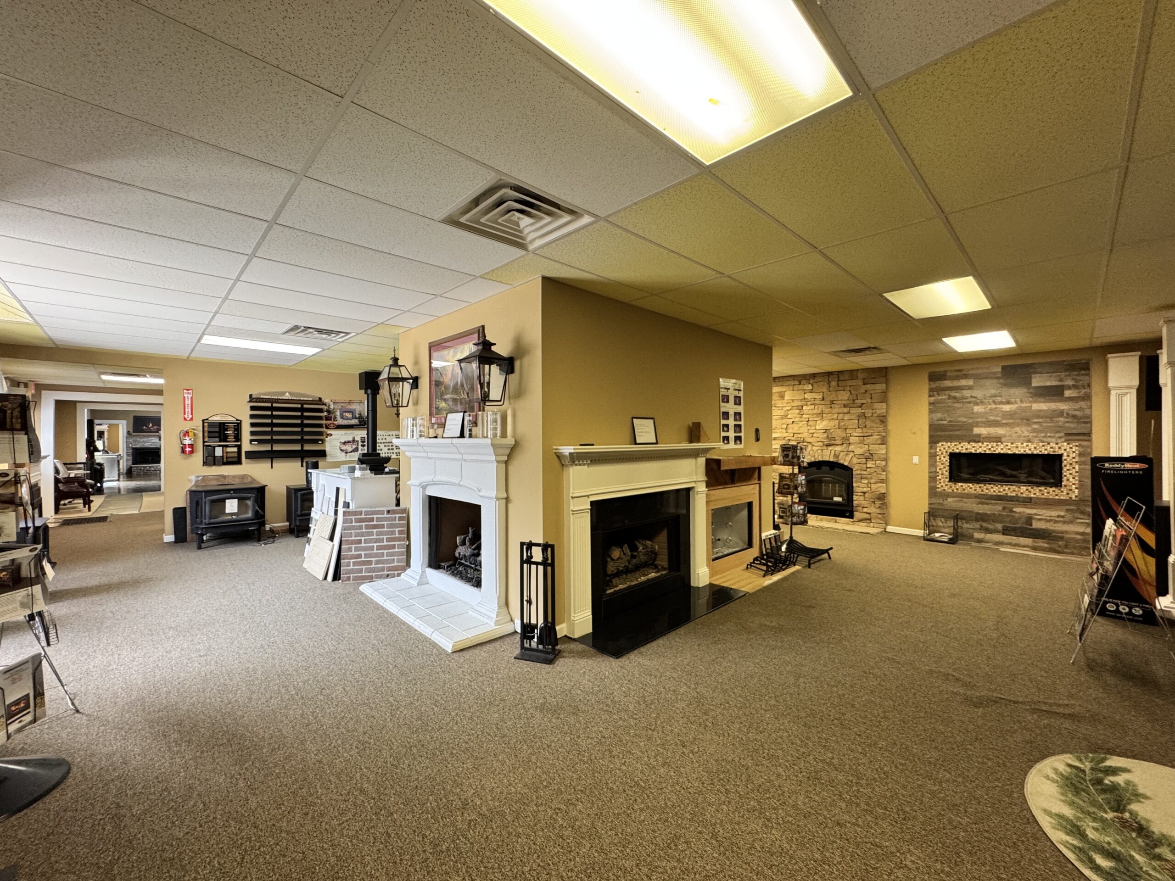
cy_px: 440
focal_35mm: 14
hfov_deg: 102.1
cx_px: 588
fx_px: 475
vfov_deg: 85.7
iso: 200
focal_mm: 2.22
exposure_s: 1/60
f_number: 2.2
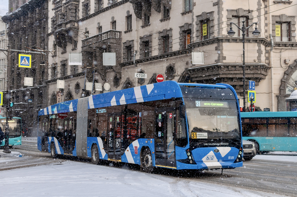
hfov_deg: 37.9
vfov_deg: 25.7
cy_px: 98
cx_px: 148
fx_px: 433
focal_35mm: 52
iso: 320
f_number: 4.5
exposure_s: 1/400
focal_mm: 35
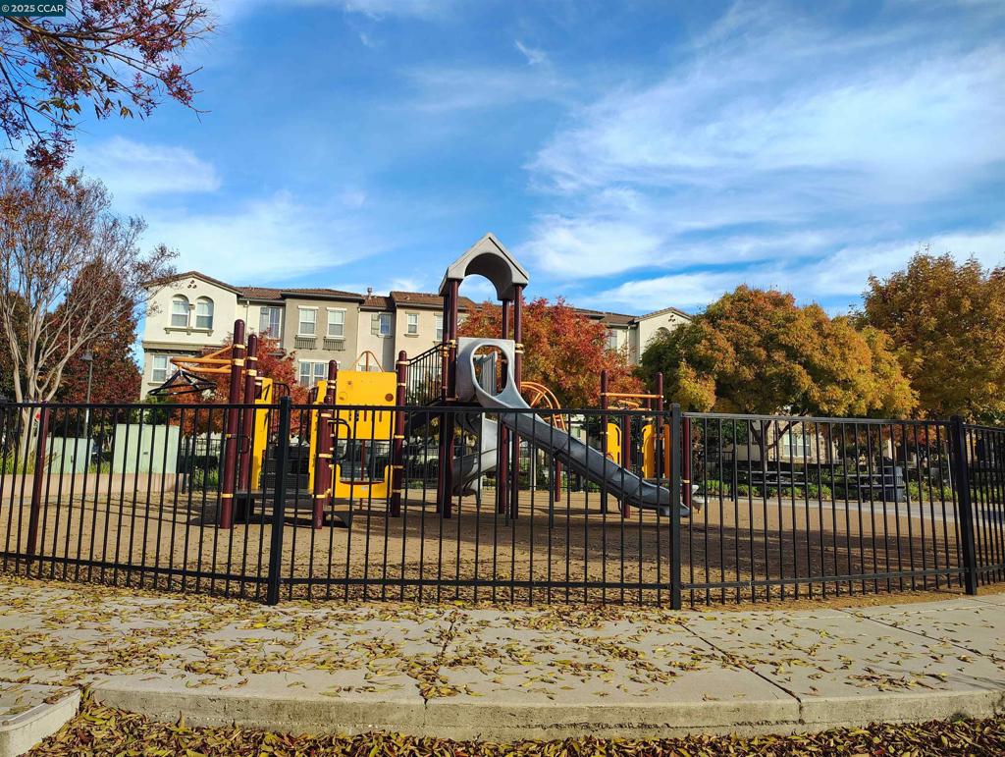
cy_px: 378
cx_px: 502
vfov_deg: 56.9
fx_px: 698
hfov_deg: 71.5
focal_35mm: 24
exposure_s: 1/526
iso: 100
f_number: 1.8
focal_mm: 5.56
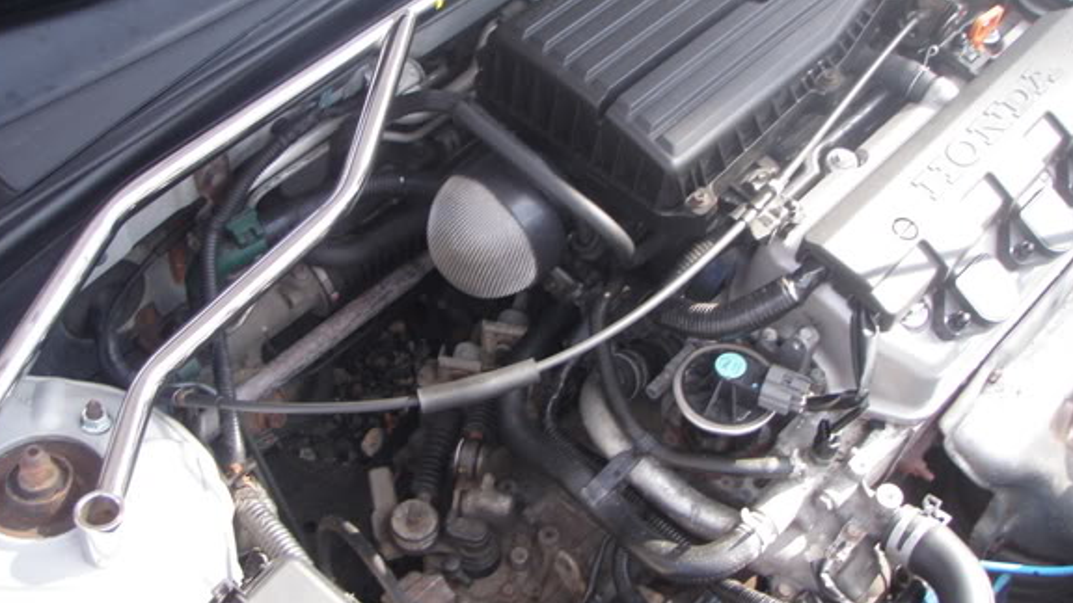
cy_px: 264
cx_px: 512
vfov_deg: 25.9
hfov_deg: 44.6
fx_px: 1309
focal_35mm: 46
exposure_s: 1/30
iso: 100
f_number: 3.5
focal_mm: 6.7
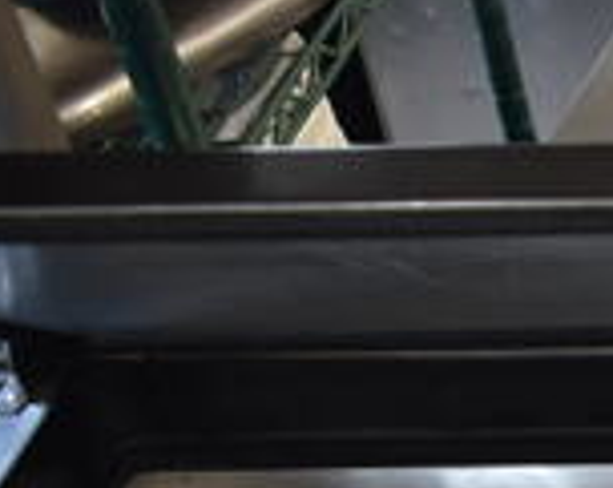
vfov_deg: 14.6
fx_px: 1847
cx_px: 1141
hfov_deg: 15.8
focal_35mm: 102
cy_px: 573
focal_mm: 18
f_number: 3.5
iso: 640
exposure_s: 1/30
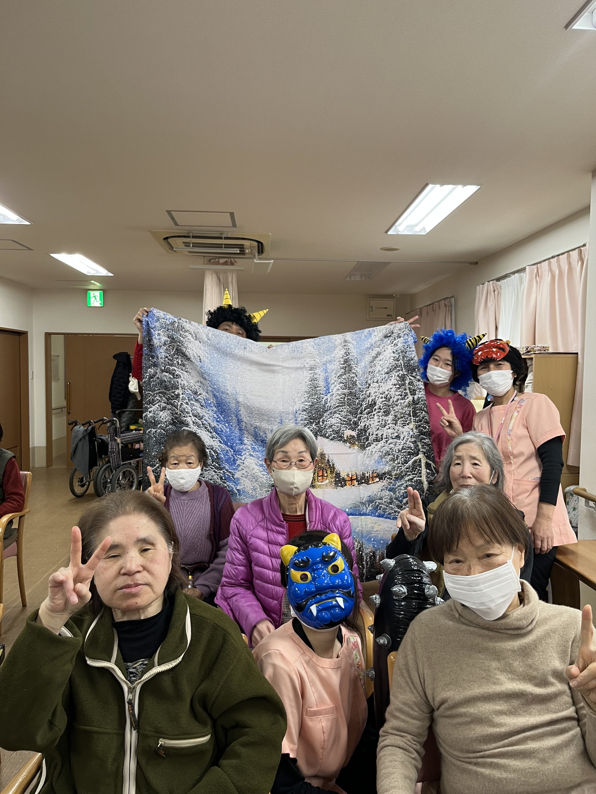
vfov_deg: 67.3
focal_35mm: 26
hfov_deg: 53.1
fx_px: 597
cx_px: 298
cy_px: 397
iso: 100
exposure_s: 1/60
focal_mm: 5.1
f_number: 1.6
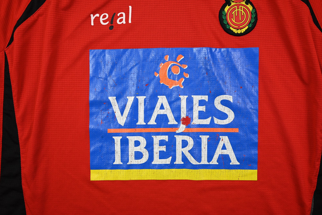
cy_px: 108
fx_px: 286
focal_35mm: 32
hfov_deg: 58.7
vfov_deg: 41.1
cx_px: 161
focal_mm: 32
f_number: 4.8
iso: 200
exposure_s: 1/125
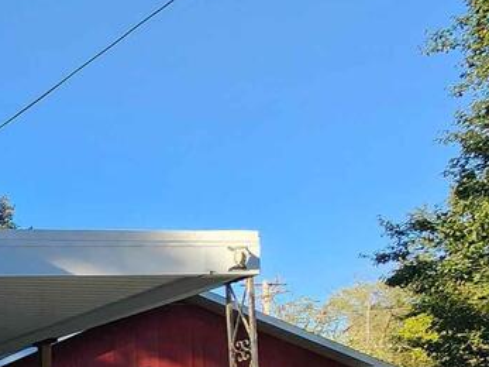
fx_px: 763
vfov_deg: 24.0
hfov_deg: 20.8
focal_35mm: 54
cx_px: -435
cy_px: 469
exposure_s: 1/568
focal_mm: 2.2
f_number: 2.2
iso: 50
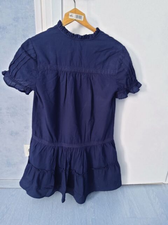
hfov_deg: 53.1
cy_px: 112
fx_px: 168
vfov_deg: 67.3
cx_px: 84
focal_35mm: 26
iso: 64
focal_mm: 3.08
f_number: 2
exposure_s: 1/100
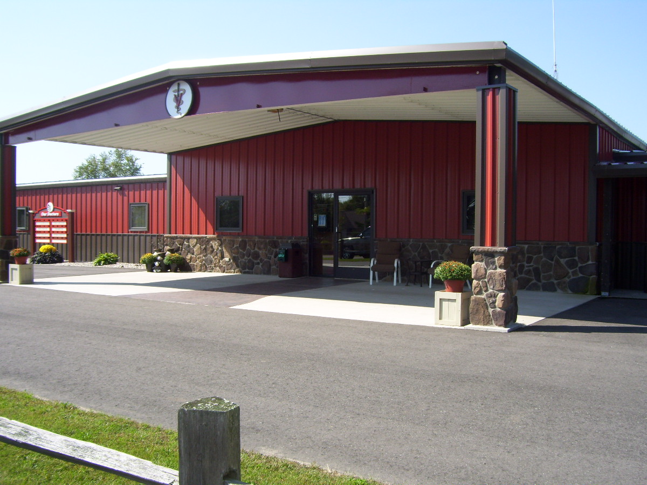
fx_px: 673
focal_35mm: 36
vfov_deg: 39.7
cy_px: 242
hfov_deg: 51.4
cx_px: 324
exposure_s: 1/320
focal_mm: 6
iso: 80
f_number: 4.8
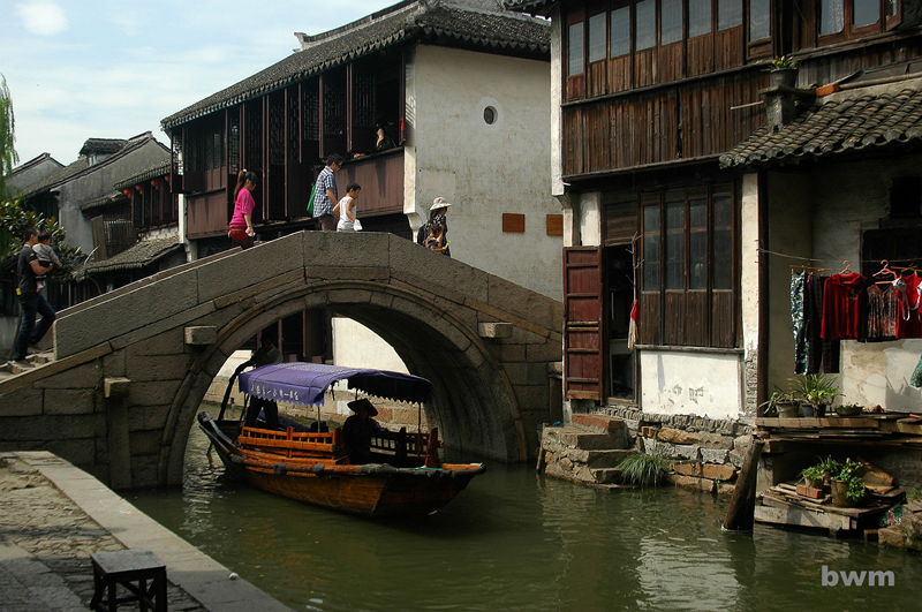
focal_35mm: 42
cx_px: 461
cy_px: 306
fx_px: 1074
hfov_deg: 46.5
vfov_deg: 31.8
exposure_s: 1/200
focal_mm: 28
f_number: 10
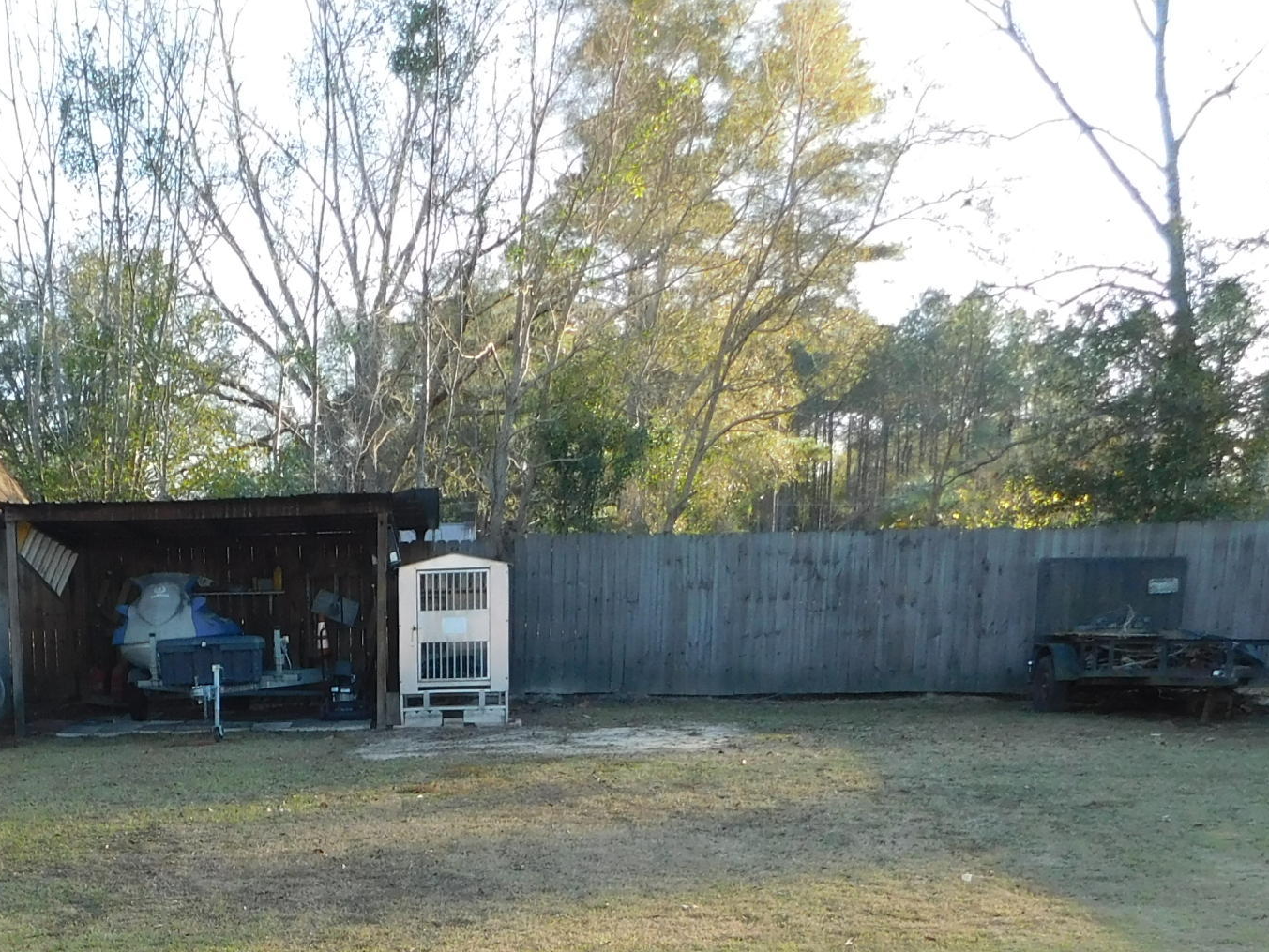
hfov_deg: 35.7
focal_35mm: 51
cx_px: 180
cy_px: 1032
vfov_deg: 26.4
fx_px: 1870
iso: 125
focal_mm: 4
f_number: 3
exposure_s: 1/250
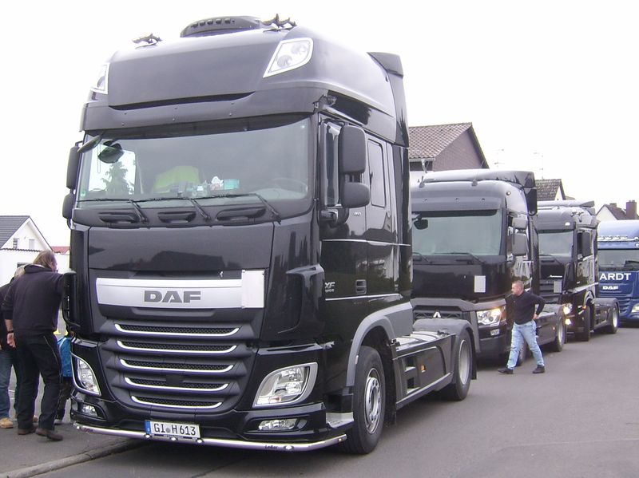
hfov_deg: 52.7
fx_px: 646
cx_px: 320
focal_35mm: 35
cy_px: 239
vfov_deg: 40.7
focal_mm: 5.95
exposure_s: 1/104
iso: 100
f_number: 2.8
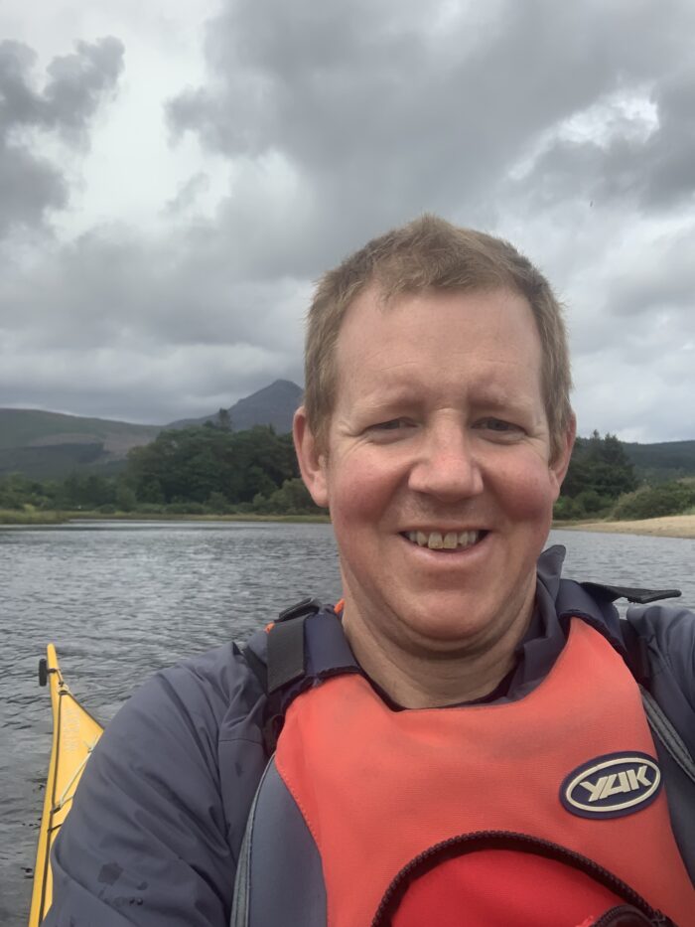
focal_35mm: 32
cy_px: 464
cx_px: 348
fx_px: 856
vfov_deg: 56.8
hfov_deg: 44.2
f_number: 2.2
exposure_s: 1/806
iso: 16
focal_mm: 2.87
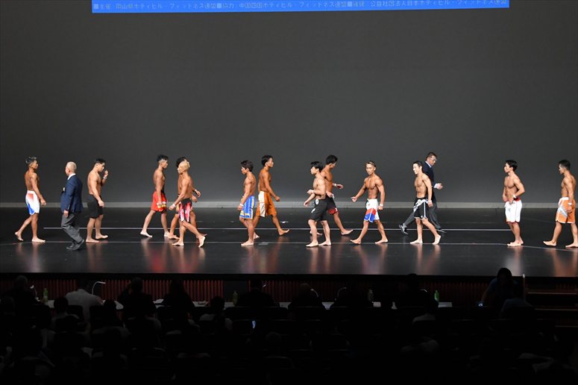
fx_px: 1492
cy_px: 192
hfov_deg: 21.9
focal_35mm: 93
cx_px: 289
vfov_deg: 14.7
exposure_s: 1/400
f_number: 5.6
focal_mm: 62
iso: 4000
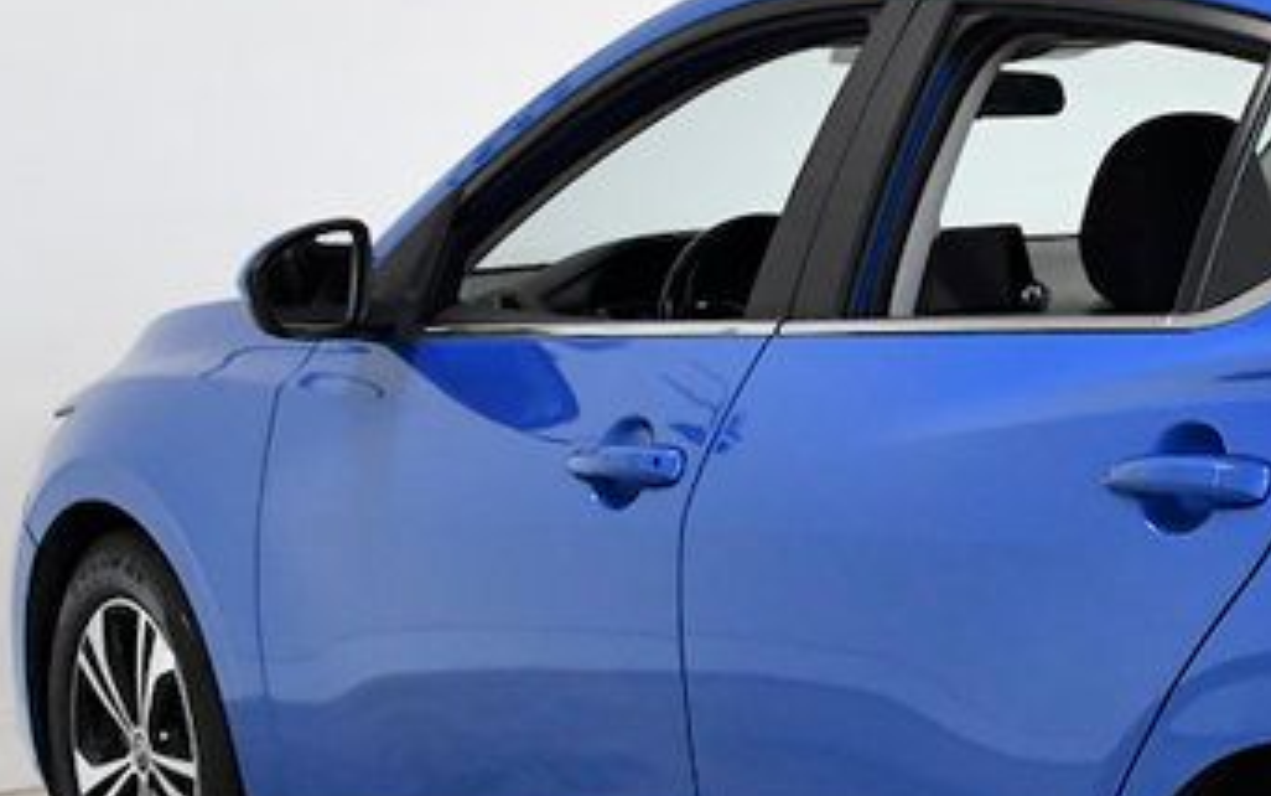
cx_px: 1531
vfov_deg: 11.9
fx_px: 3812
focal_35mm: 110
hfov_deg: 18.0
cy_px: 508
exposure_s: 1/1000
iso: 2500
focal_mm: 24
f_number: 4.5
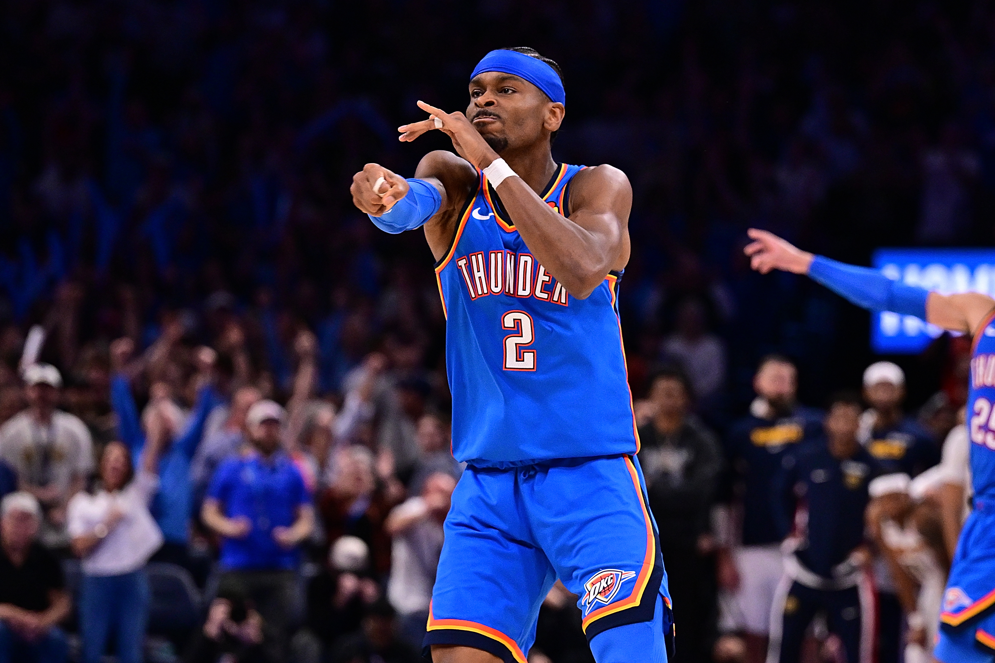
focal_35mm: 180
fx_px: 4975
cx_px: 498
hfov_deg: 11.4
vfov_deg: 7.6
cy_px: 332
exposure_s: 1/1250
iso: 2500
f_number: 2.8
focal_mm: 120
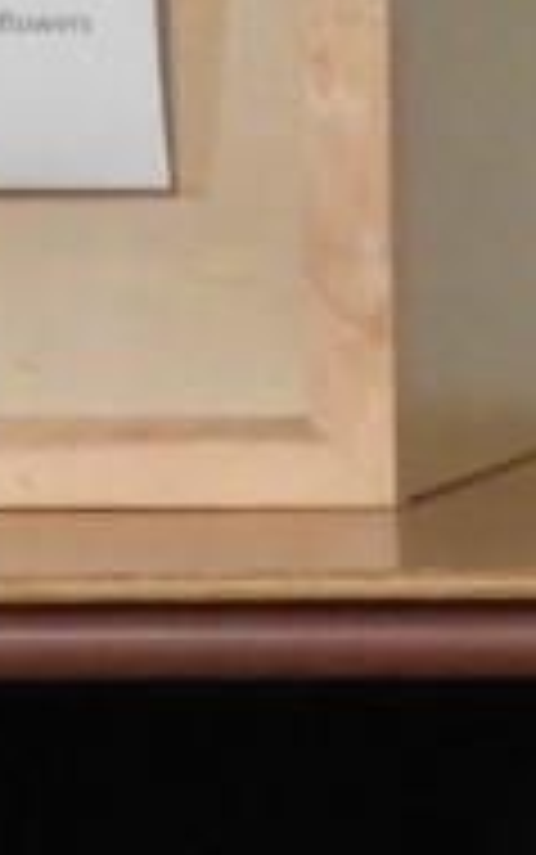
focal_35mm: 845
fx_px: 19720
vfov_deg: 2.5
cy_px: -171
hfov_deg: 1.6
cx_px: -284
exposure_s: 1/40
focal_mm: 18.8
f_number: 4.8
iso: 400
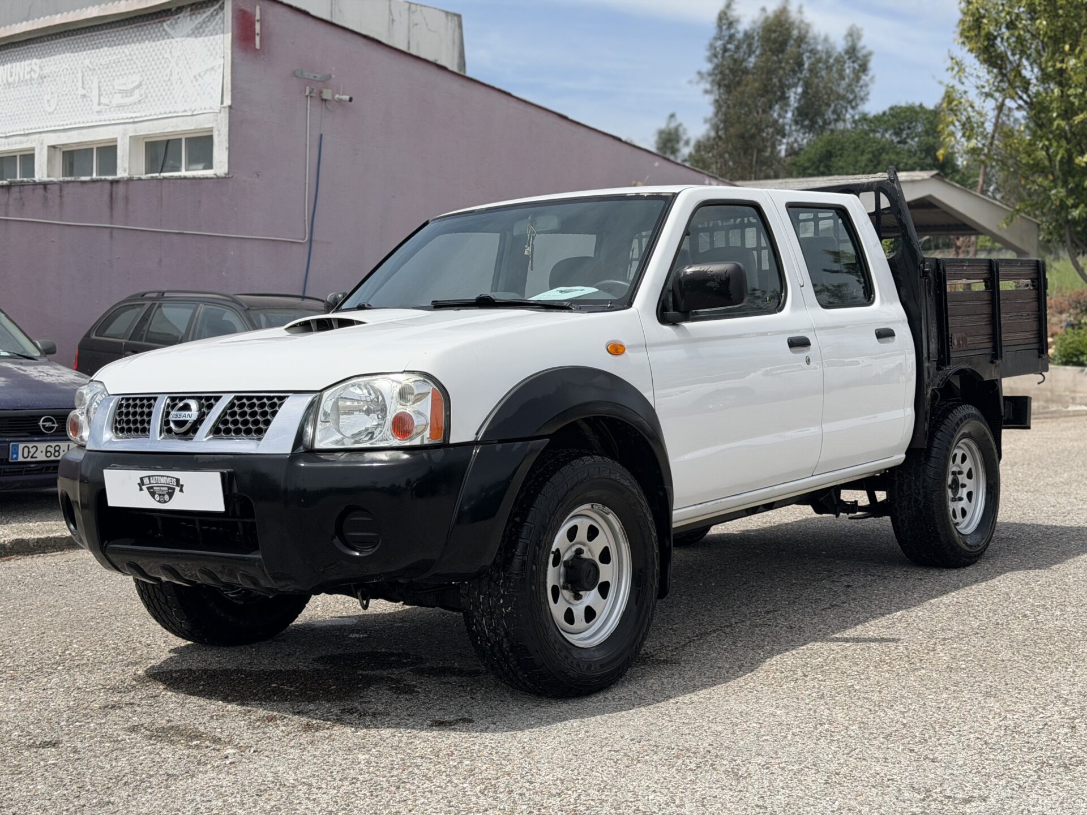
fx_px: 1507
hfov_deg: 39.7
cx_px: 544
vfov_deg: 30.3
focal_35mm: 48
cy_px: 408
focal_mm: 6.76
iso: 100
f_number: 1.78
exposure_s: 1/6536
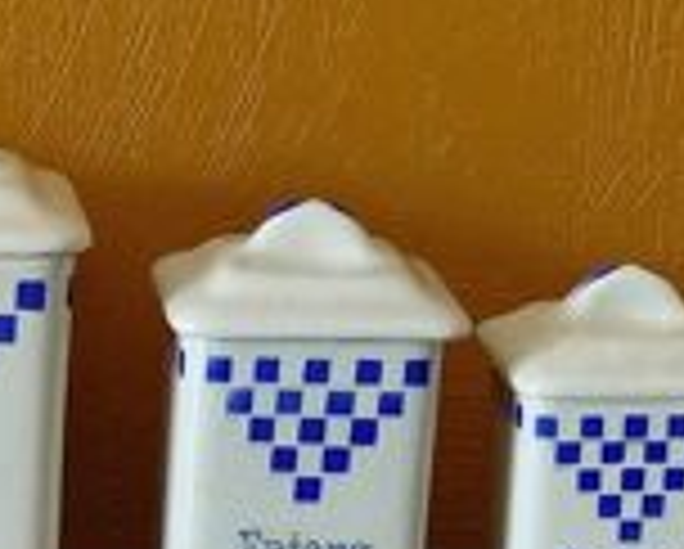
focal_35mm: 77
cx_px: -238
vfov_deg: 19.4
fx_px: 1561
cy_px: 554
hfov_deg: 21.9
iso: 250
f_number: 1.8
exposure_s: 1/60
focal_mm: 4.69
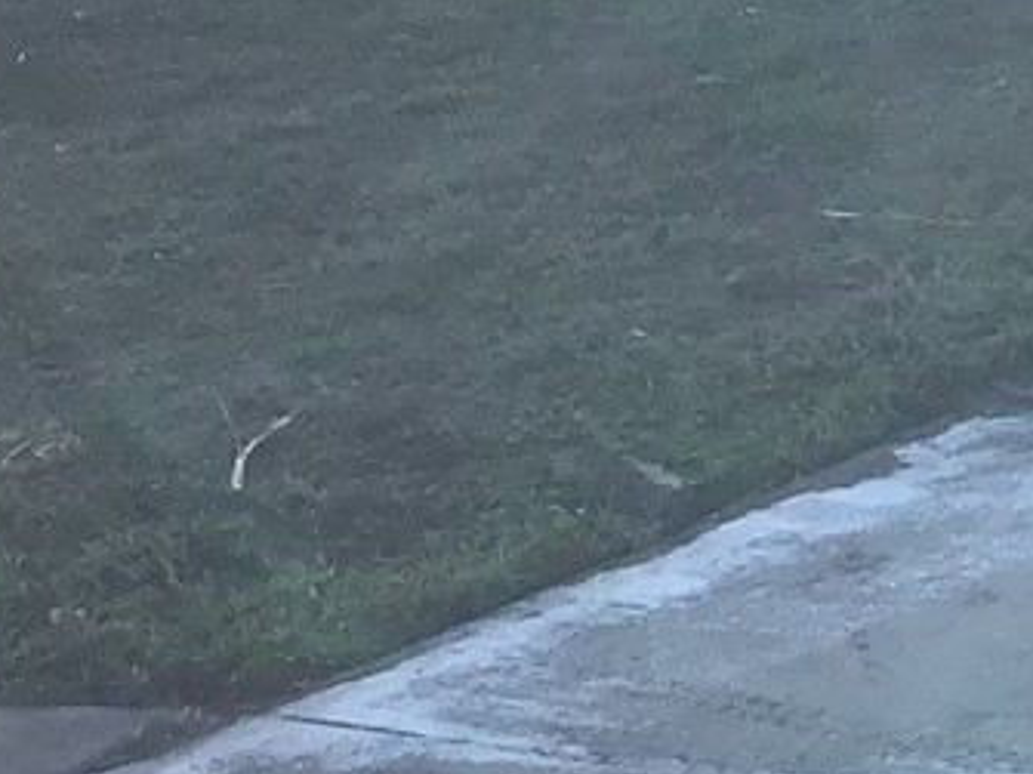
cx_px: 2177
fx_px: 4415
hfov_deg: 11.7
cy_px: -527
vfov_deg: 9.6
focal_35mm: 148
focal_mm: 3.3
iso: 25
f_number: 2.4
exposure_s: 1/590
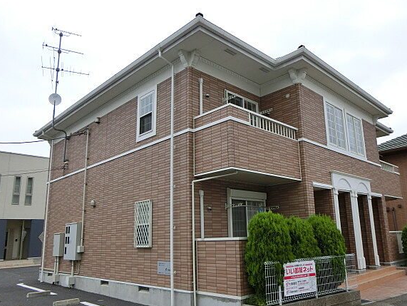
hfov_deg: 63.3
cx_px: 225
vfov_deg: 49.8
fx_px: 329
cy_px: 162
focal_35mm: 28
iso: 160
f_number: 3.5
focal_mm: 4.5
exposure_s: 1/1000
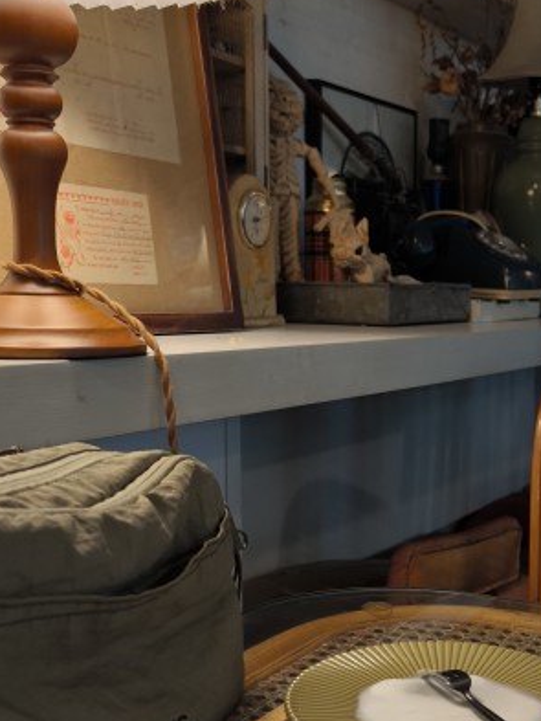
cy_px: 416
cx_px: 496
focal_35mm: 55
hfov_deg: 25.7
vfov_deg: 34.9
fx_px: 1145
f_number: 1.9
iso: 160
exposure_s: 1/50
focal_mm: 6.92
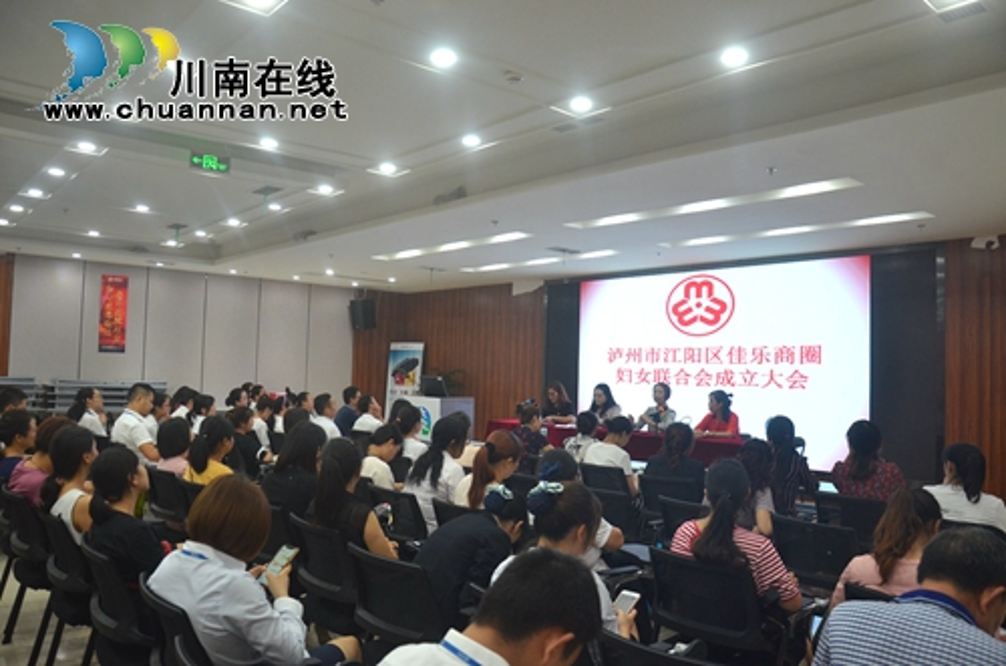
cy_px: 333
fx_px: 753
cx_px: 503
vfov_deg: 47.7
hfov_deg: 67.5
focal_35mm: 27
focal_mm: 18
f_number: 4
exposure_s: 1/60
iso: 560
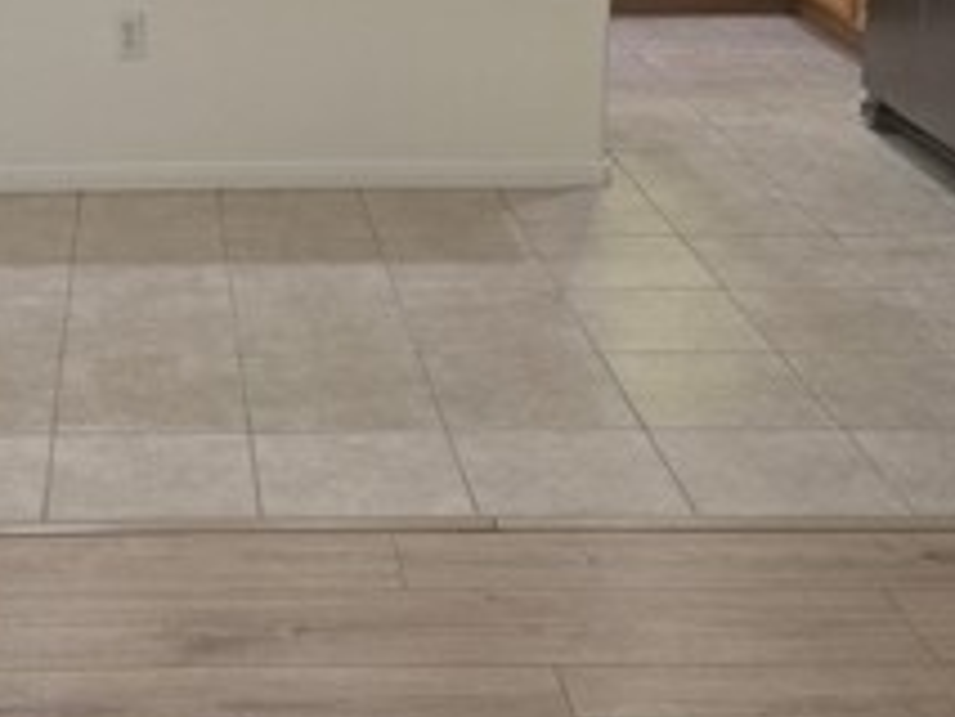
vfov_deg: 20.3
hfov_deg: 27.6
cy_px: -76
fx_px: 1905
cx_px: 193
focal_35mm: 69
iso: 200
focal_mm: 5.4
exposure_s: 1/120
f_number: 1.8
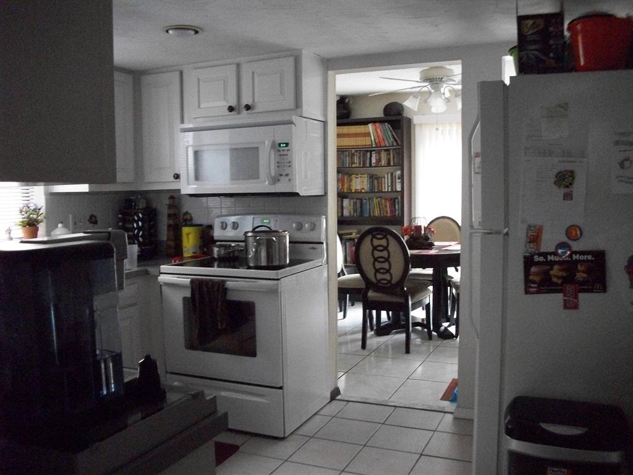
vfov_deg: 44.2
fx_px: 585
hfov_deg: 56.8
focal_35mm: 32
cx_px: 316
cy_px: 238
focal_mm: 5.7
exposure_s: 1/15
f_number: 2.9
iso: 640
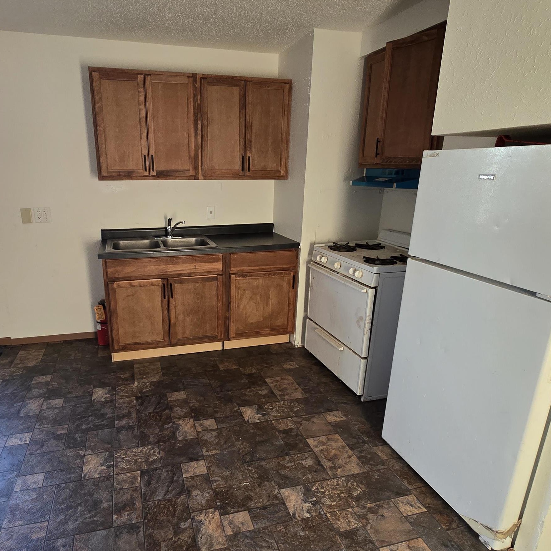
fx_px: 360
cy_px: 282
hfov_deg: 74.2
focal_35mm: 20
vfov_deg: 74.8
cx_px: 228
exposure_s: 1/60
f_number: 2.2
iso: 125
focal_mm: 2.2
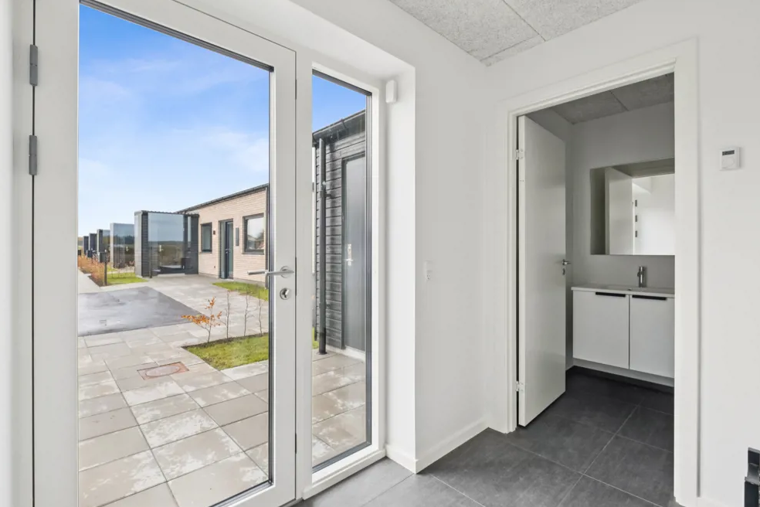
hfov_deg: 96.7
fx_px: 338
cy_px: 257
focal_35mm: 16
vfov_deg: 73.7
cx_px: 374
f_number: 8
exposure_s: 1/15
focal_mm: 10
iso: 800
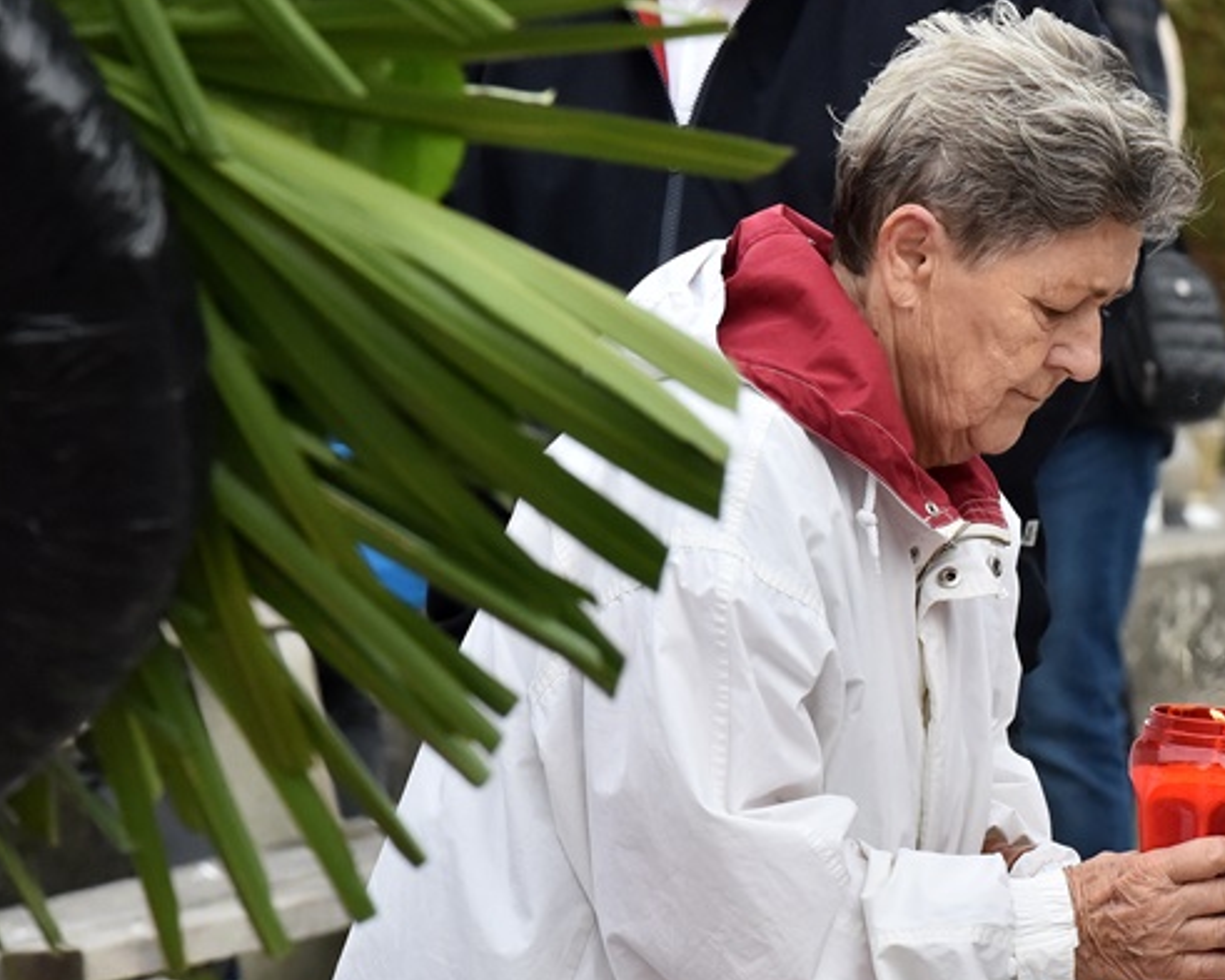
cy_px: 344
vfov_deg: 4.3
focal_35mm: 362
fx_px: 13127
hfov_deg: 5.3
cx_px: 1208
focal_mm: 185
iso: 2200
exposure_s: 1/1250
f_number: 9
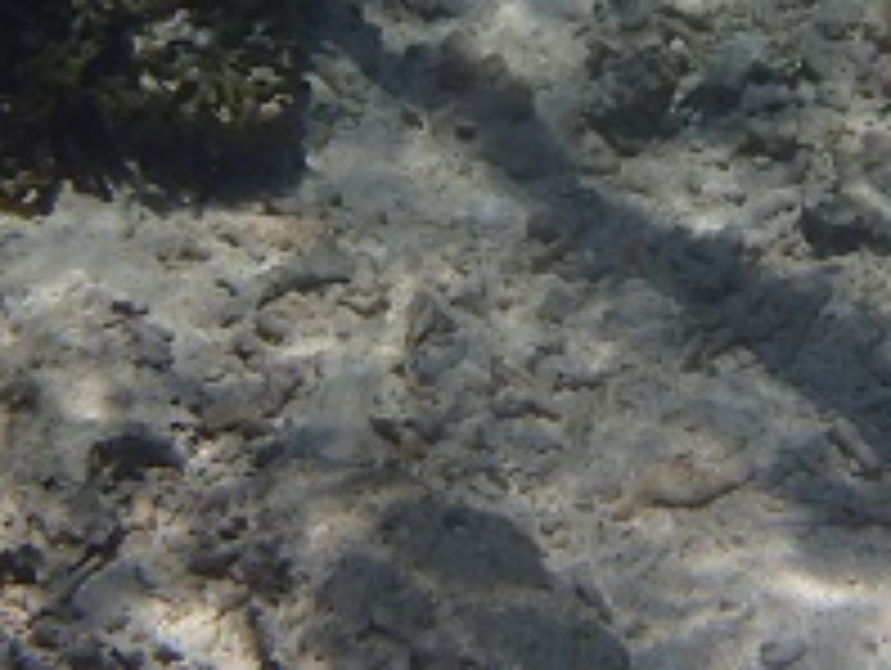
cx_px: 544
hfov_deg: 15.0
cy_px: -142
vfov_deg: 11.1
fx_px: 3376
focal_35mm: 131
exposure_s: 1/1250
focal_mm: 9.39
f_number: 5
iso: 100
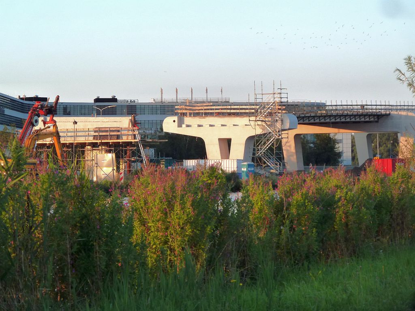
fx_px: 1642
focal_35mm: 137
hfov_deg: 14.4
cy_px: 156
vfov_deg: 10.8
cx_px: 208
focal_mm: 22.5
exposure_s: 1/100
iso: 125
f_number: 4.5
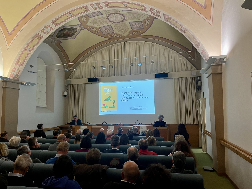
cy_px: 94
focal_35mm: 26
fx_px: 189
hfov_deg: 67.3
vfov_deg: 53.1
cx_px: 126
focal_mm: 5.1
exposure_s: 1/60
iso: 100
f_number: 1.6
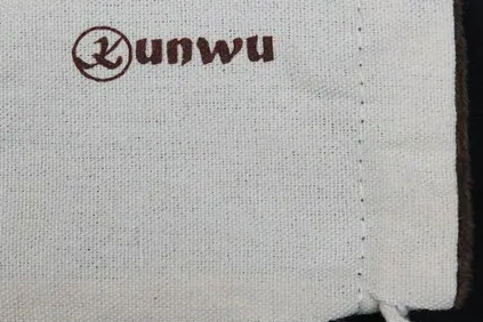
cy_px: 159
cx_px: 108
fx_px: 1315
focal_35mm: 98
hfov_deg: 20.6
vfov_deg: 14.0
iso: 800
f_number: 8
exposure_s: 1/60
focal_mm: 20.69
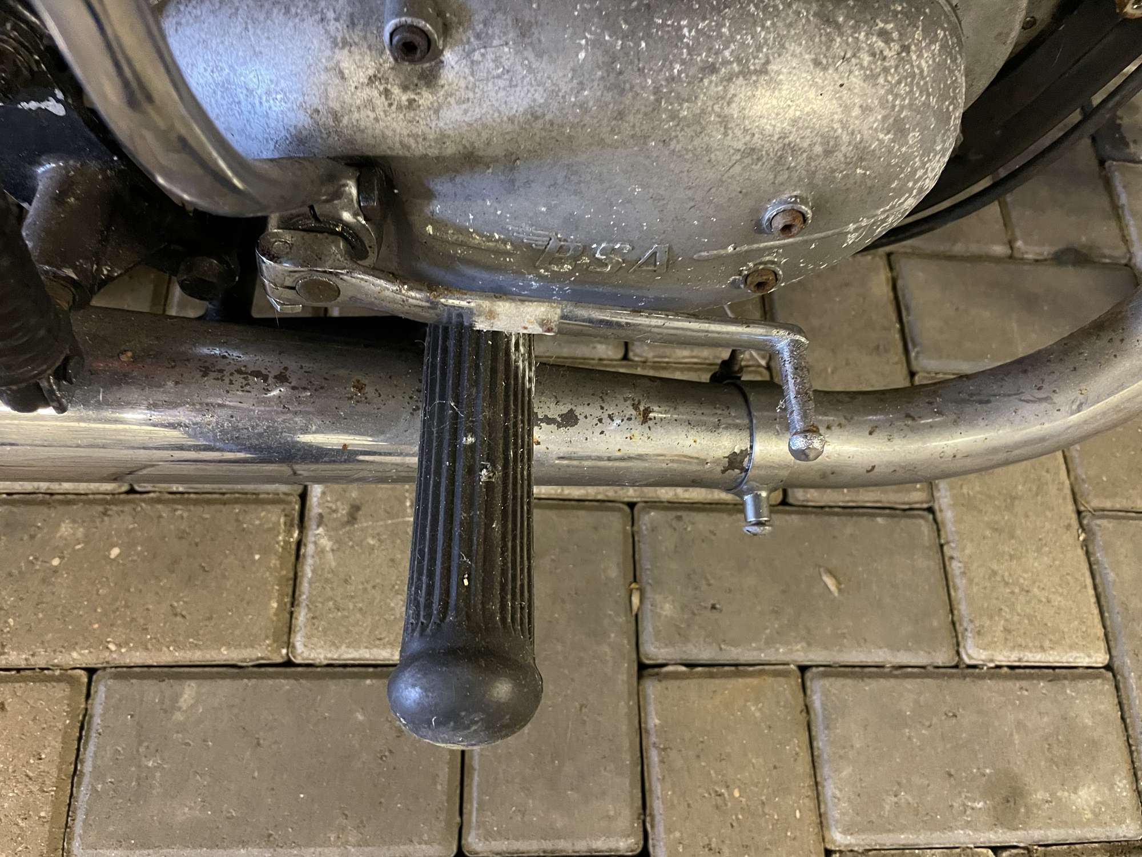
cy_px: 428
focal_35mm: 26
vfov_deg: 53.1
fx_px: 858
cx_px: 571
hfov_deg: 67.3
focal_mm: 4.2
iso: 640
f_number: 1.6
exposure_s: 1/25
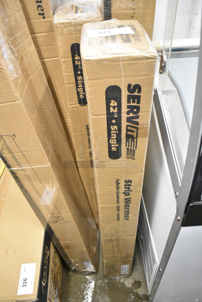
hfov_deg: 48.0
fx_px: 227
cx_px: 101
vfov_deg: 67.3
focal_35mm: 27
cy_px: 151
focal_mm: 18
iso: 6400
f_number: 4.5
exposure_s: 1/125
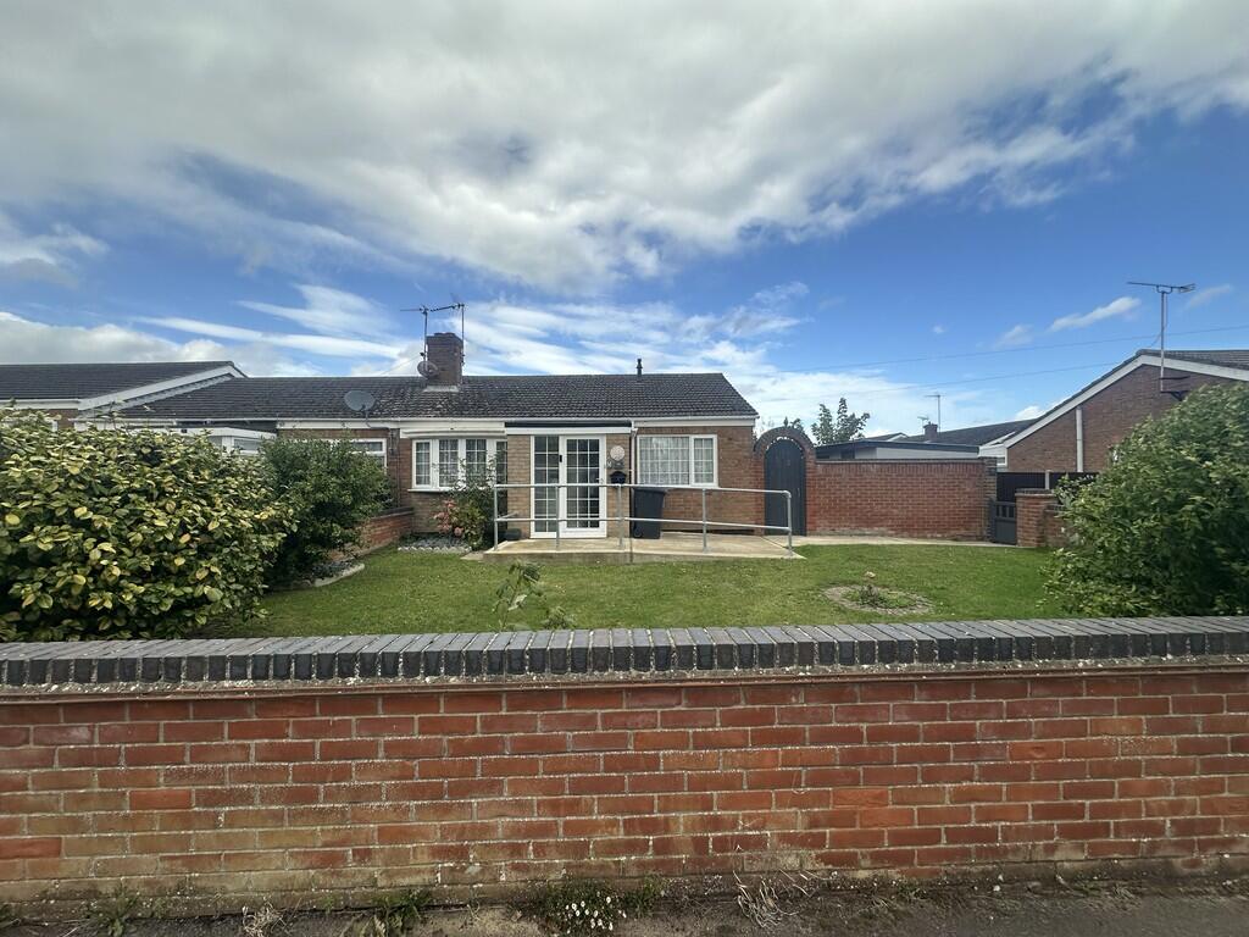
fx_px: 505
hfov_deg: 102.1
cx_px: 624
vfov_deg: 85.7
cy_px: 468
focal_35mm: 14
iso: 50
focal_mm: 2.22
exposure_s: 1/1473
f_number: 2.2
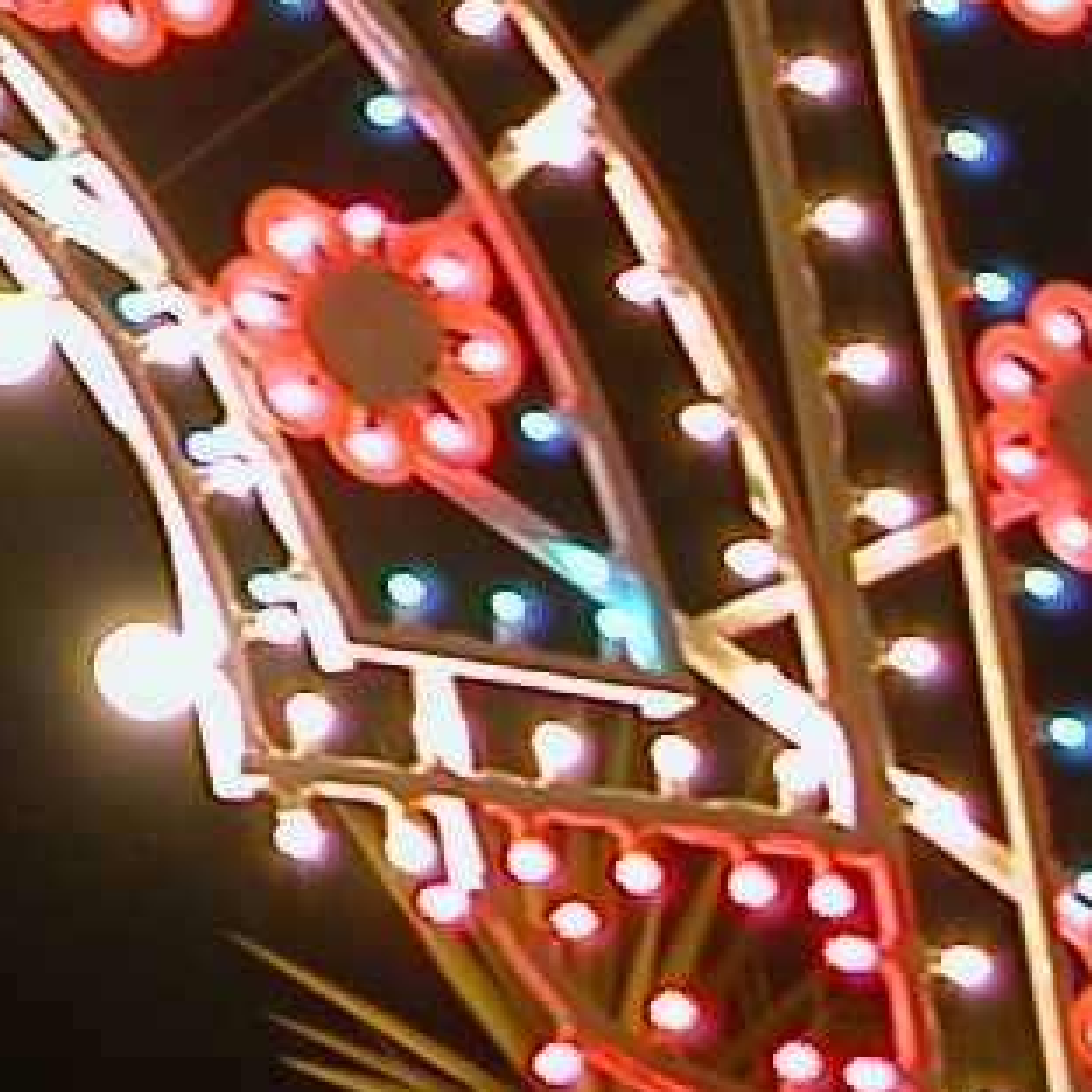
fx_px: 9065
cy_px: -1015
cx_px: -2642
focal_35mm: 254
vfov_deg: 6.7
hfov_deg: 6.1
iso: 100
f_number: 2.8
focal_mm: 8.9
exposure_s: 1/4.9
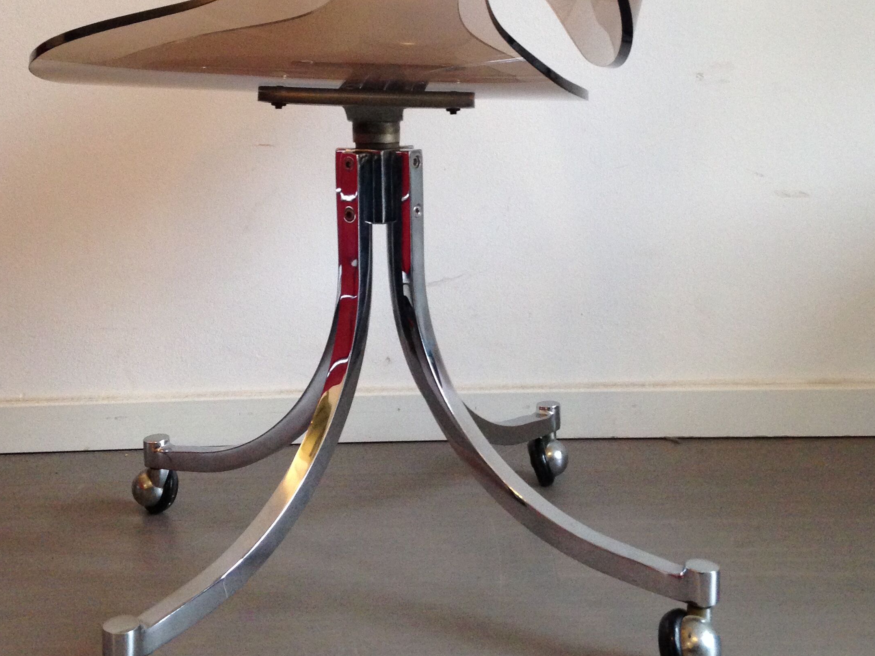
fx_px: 1264
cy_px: 148
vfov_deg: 28.6
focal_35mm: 50
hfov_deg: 38.2
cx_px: 421
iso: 250
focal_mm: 4.12
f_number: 2.4
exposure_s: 1/20
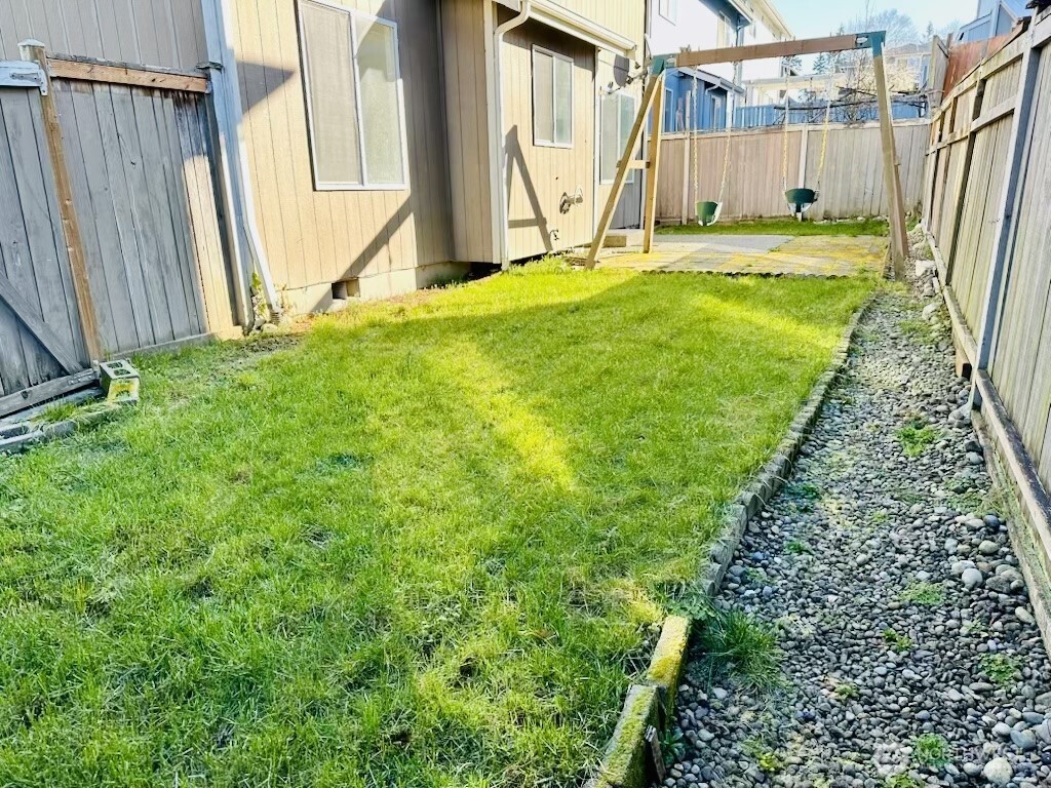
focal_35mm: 24
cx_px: 526
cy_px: 394
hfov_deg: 71.6
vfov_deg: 56.8
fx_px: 729
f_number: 1.78
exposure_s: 1/422
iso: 80
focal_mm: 6.86
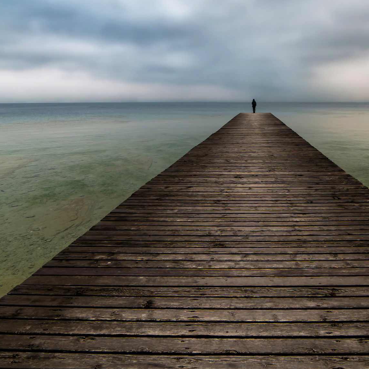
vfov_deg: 62.4
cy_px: 149
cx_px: 256
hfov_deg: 60.9
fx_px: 302
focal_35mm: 25
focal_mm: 14
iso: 200
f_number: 9
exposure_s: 1/60
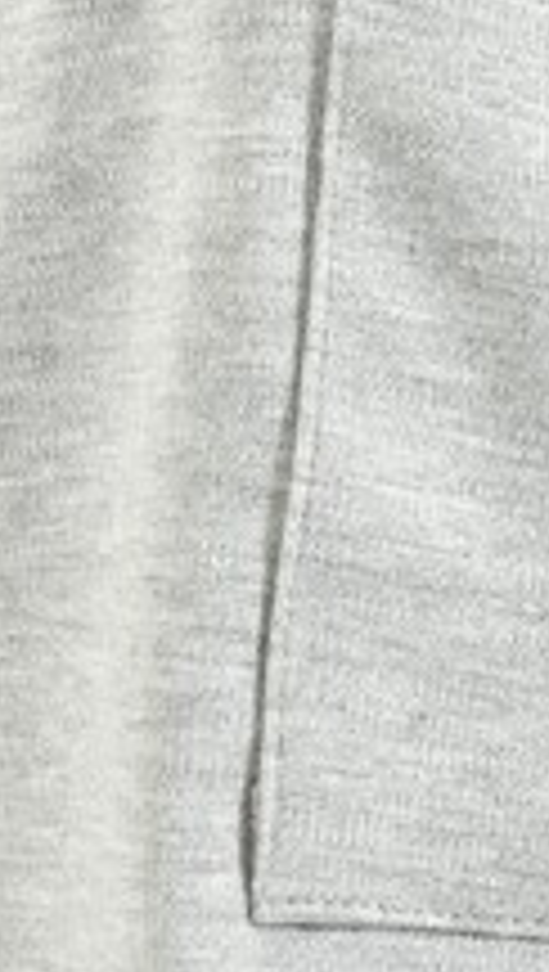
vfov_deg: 12.8
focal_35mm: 167
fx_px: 4308
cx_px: 742
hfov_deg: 7.2
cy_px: 189
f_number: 7.1
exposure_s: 1/160
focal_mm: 46
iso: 100
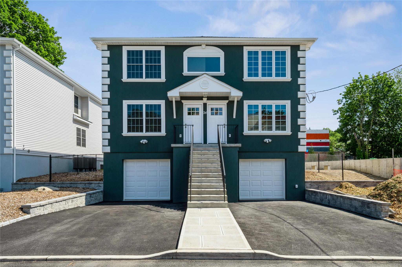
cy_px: 134
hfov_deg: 73.8
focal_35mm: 24
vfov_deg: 53.1
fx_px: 268
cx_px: 201
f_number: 11
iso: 200
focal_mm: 24
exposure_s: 1/320
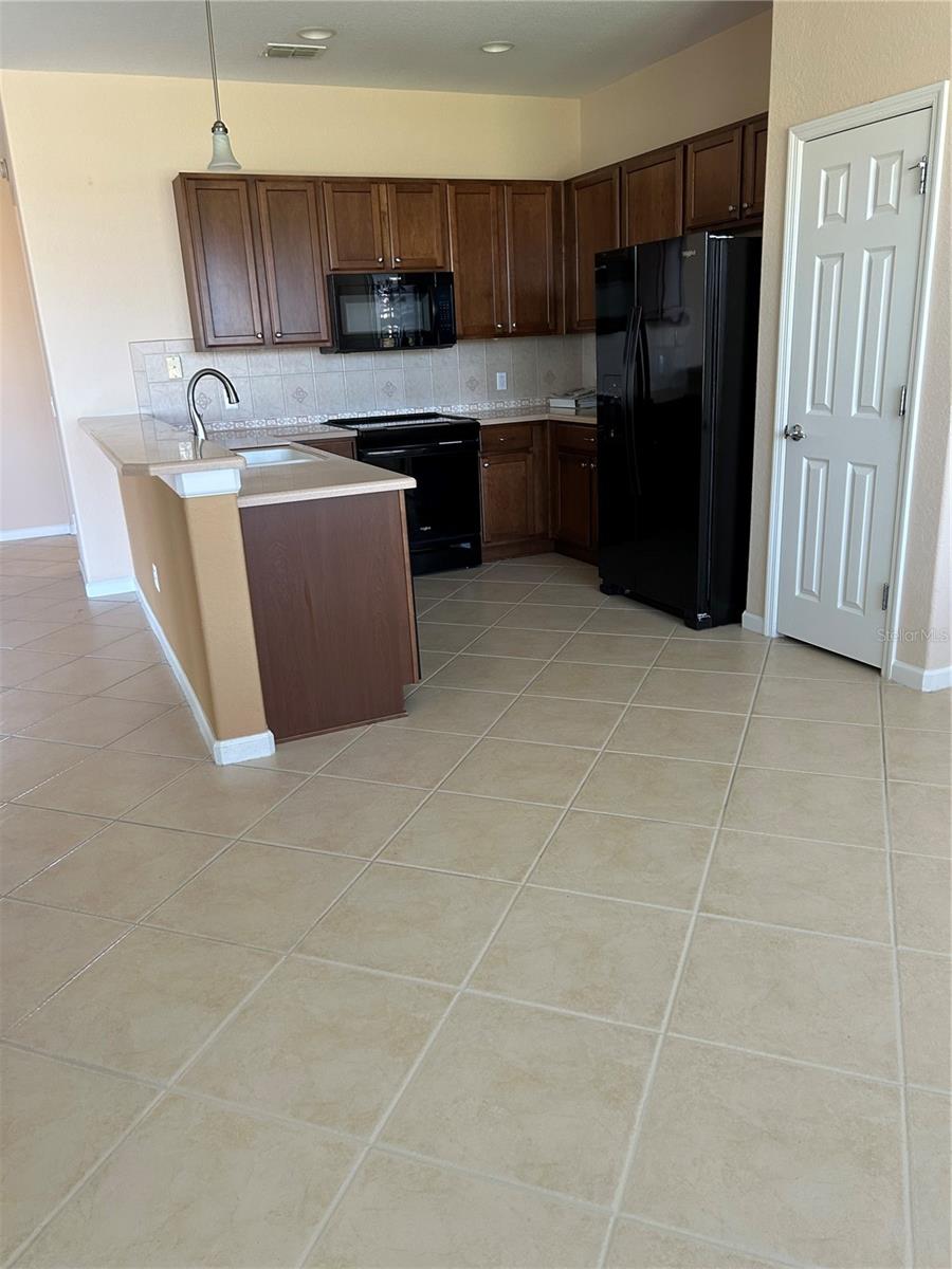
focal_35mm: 26
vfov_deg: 67.3
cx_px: 476
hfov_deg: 53.1
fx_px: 953
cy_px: 634
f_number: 1.5
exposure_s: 1/86
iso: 125
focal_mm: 5.7
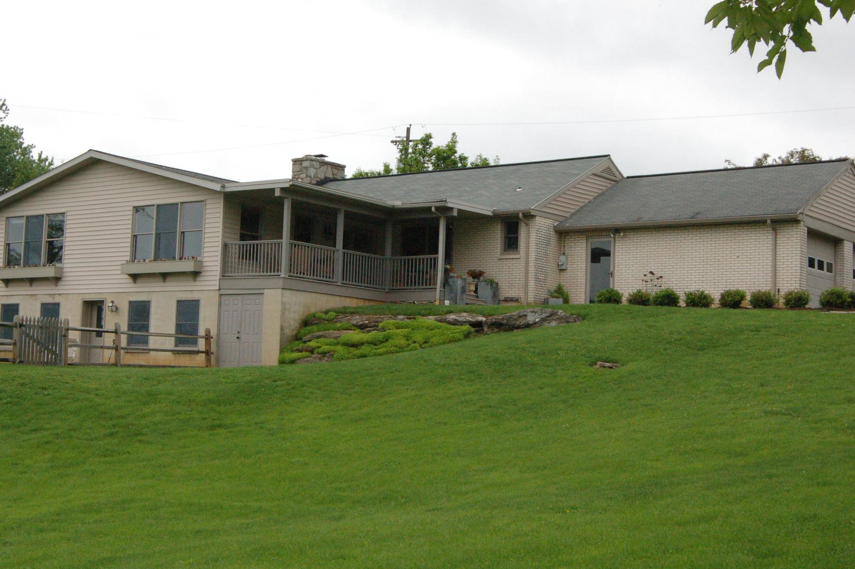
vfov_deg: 23.7
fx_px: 1353
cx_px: 386
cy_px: 293
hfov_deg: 35.1
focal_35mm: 57
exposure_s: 1/500
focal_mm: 34
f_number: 10
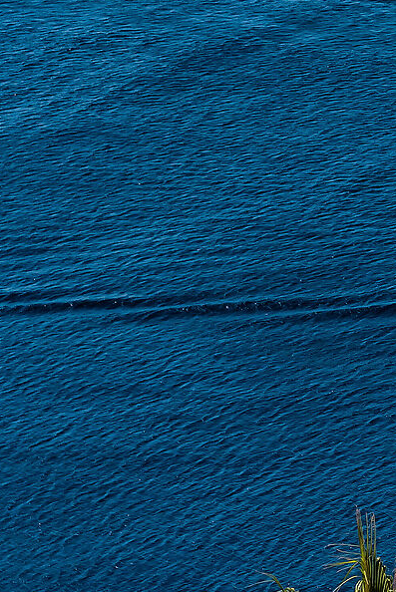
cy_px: 536
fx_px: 4990
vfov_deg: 6.8
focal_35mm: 303
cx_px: 752
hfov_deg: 4.5
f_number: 11
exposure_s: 1/400
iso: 100
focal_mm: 75
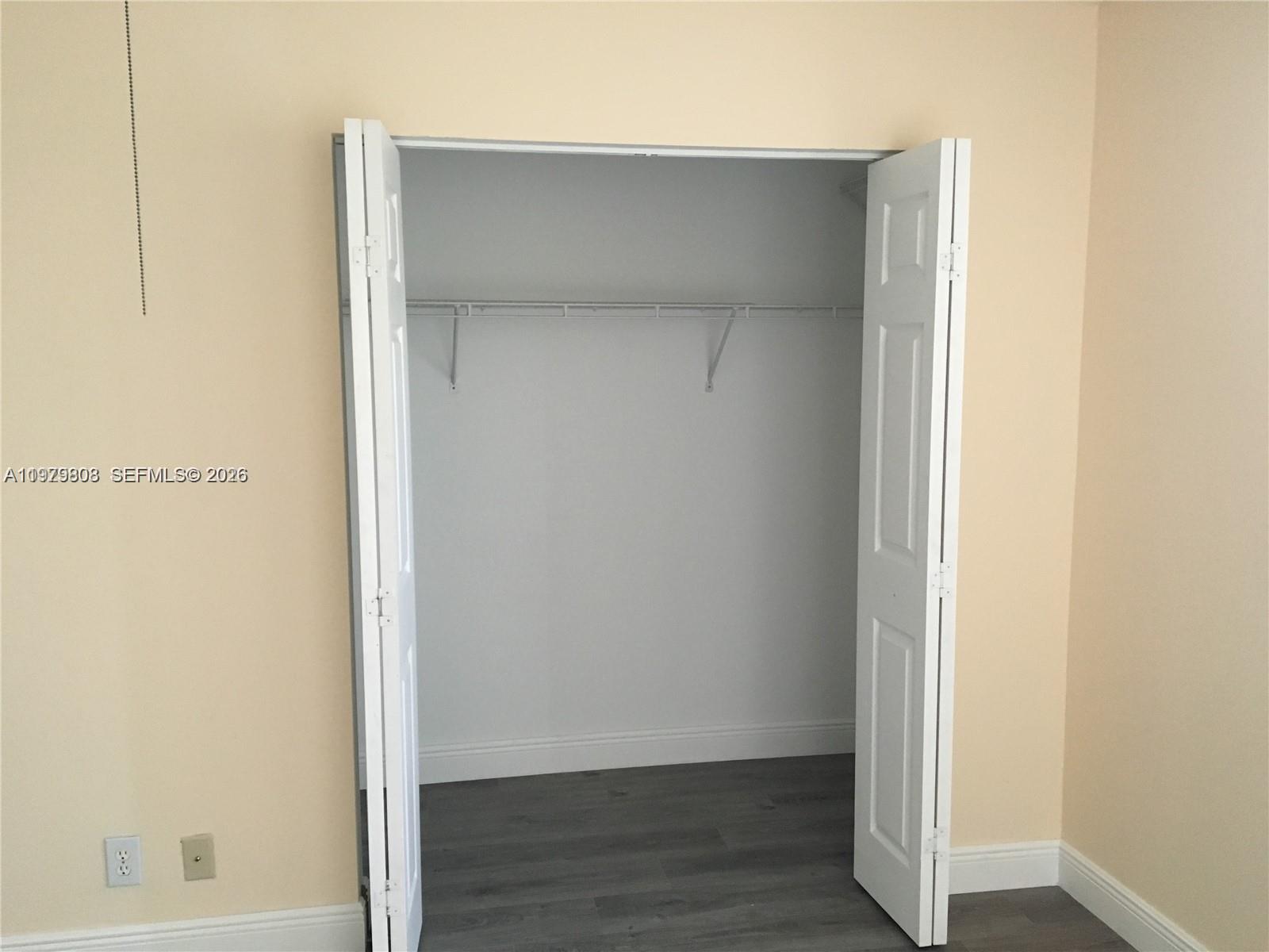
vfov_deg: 48.2
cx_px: 634
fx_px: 1063
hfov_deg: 61.7
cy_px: 476
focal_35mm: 29
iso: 125
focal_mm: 4.15
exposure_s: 1/30
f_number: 2.2
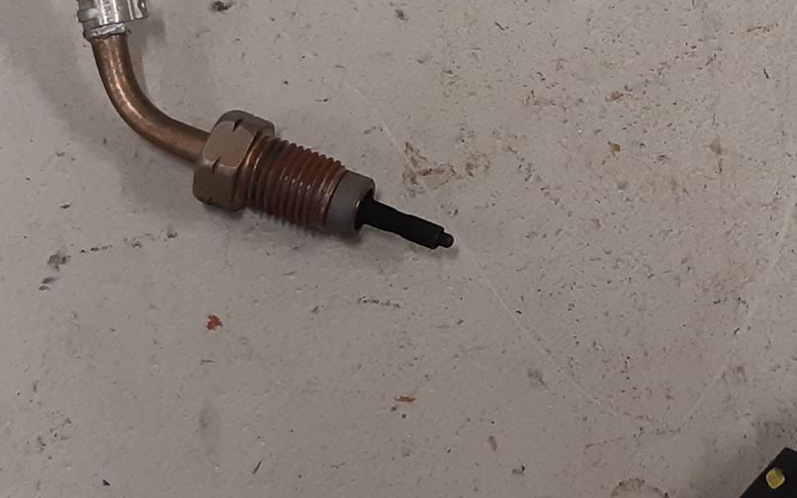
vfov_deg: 18.2
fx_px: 1521
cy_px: 26
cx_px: 664
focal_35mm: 70
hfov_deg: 28.6
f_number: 1.7
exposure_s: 1/50
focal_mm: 3.93
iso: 100
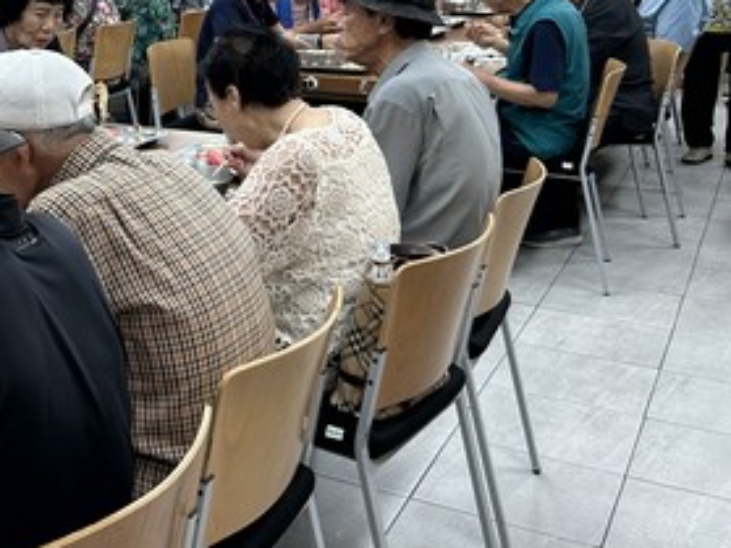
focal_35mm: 56
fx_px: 1182
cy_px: 105
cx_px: -26
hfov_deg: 31.4
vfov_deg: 25.6
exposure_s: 1/60
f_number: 1.5
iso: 64
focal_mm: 5.7
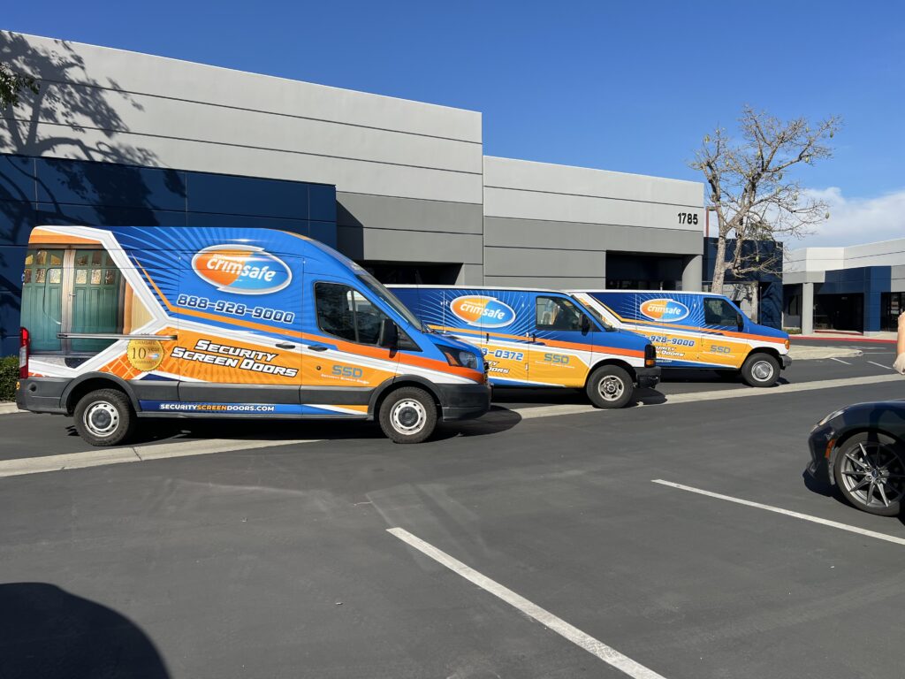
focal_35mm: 26
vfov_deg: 53.1
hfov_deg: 67.3
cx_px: 452
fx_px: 680
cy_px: 340
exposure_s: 1/5882
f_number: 1.5
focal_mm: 5.7
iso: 50
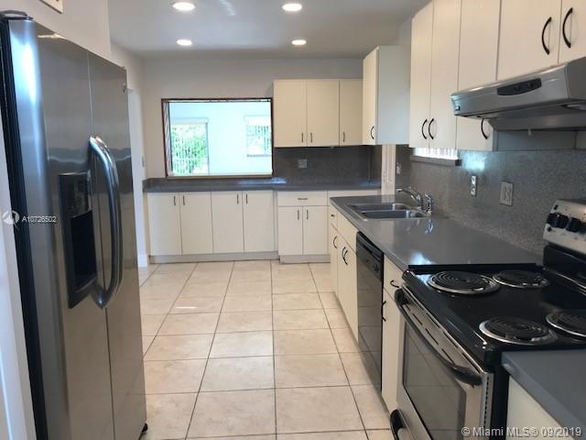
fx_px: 474
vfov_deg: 49.7
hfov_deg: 63.4
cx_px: 293
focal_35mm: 28
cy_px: 220
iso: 32
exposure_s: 1/60
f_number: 1.8
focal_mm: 3.99
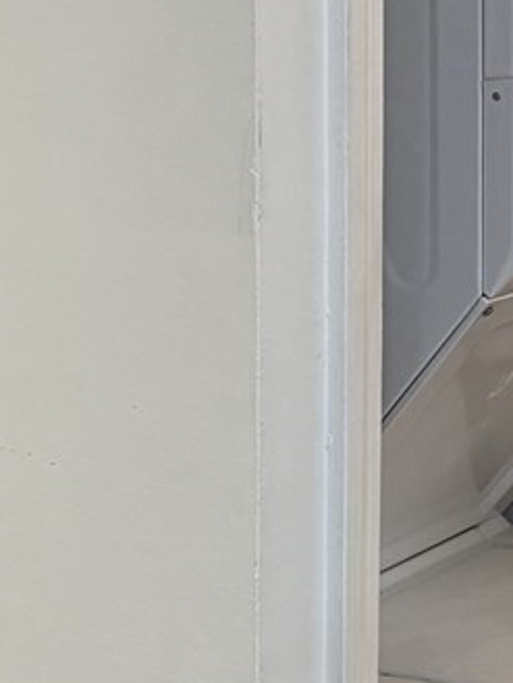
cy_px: 334
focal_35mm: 112
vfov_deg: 17.6
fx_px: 2212
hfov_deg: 13.0
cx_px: 546
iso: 400
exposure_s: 1/120
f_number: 1.78
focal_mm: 6.76
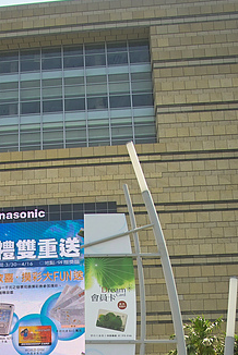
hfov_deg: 23.3
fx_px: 564
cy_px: 293
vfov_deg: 33.8
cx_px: 32
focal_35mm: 57
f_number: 4.5
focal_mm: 18
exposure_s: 1/500
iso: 100
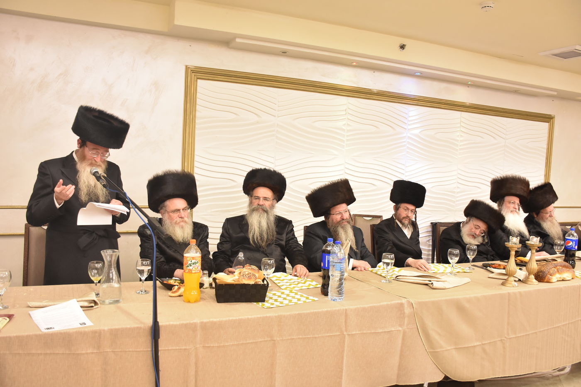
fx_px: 484
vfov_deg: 43.6
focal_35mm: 30
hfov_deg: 61.9
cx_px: 290
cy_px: 194
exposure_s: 1/80
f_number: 5.6
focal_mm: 20
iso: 1600
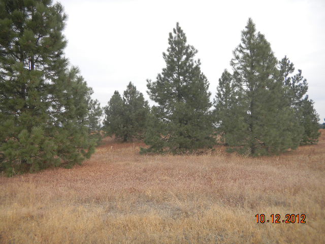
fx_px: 263
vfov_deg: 49.7
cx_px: 162
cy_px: 122
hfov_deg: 63.4
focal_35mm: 28
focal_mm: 5
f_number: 3.9
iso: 80
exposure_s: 1/160
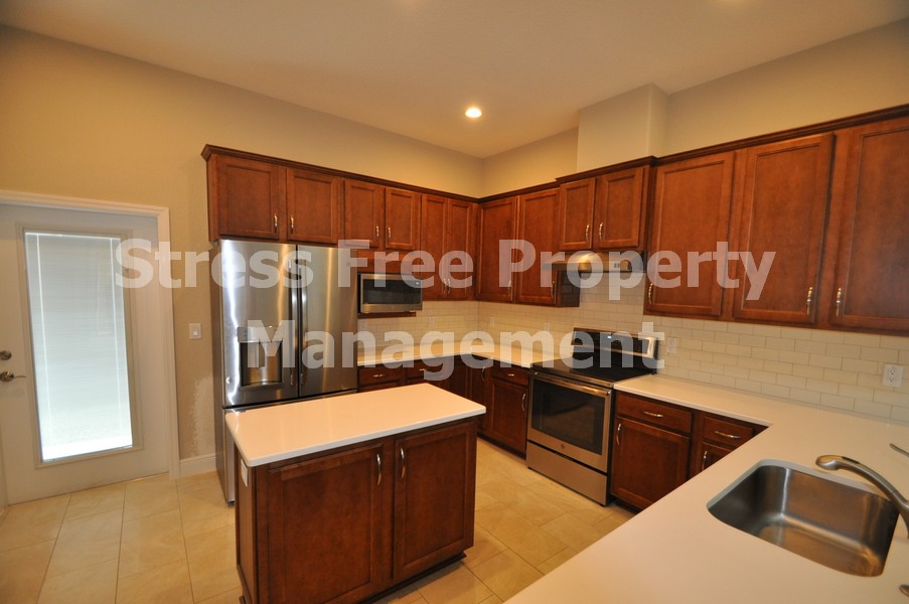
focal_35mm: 15
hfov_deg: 100.5
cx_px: 454
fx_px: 378
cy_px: 302
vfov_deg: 77.2
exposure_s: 1/100
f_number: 3.5
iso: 800
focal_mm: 10
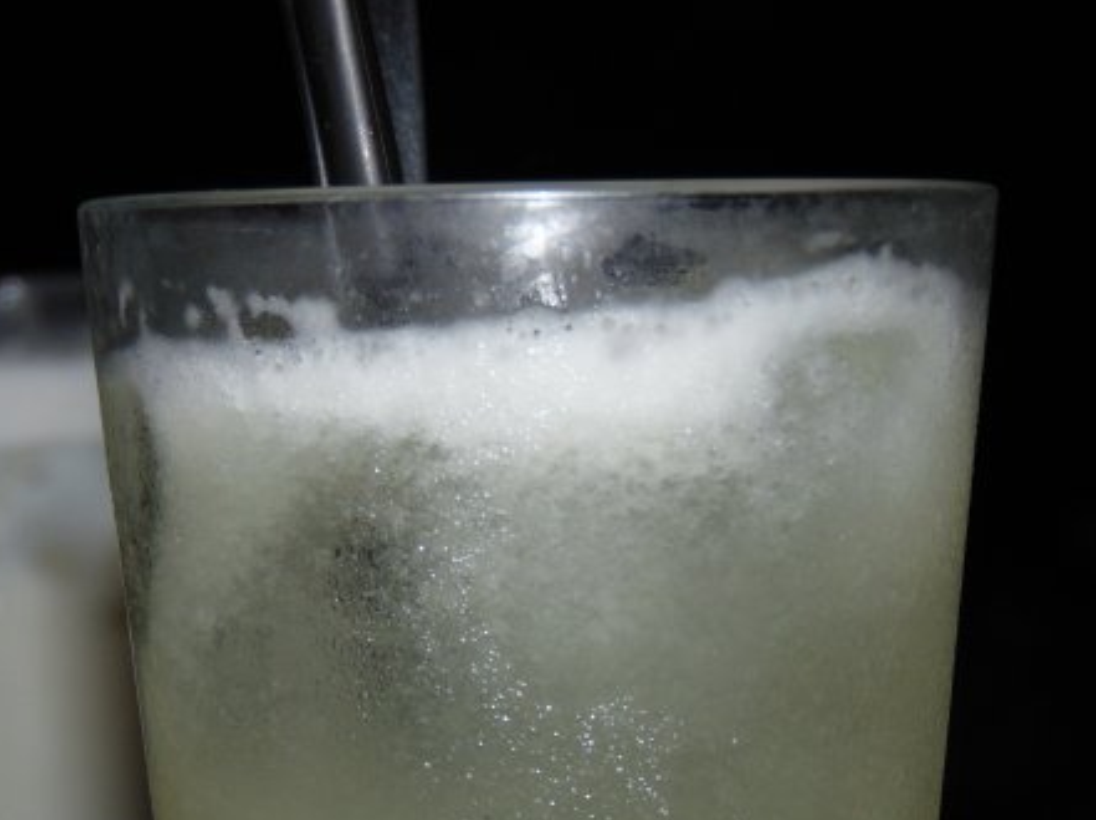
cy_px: 461
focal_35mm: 150
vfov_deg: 9.9
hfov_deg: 13.2
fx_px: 4745
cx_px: 500
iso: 80
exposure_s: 1/60
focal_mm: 19.4
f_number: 3.9
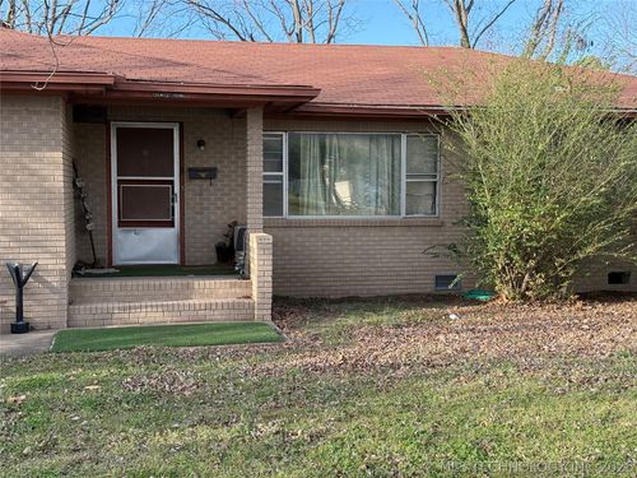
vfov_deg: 30.3
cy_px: 239
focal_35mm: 48
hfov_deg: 39.7
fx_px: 883
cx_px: 318
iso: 80
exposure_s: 1/885
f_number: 1.78
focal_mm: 6.76
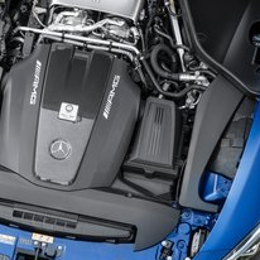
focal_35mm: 173
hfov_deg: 10.1
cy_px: 151
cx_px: 56
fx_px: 1470
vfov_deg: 10.1
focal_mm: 70
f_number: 8
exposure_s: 1/125
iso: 200
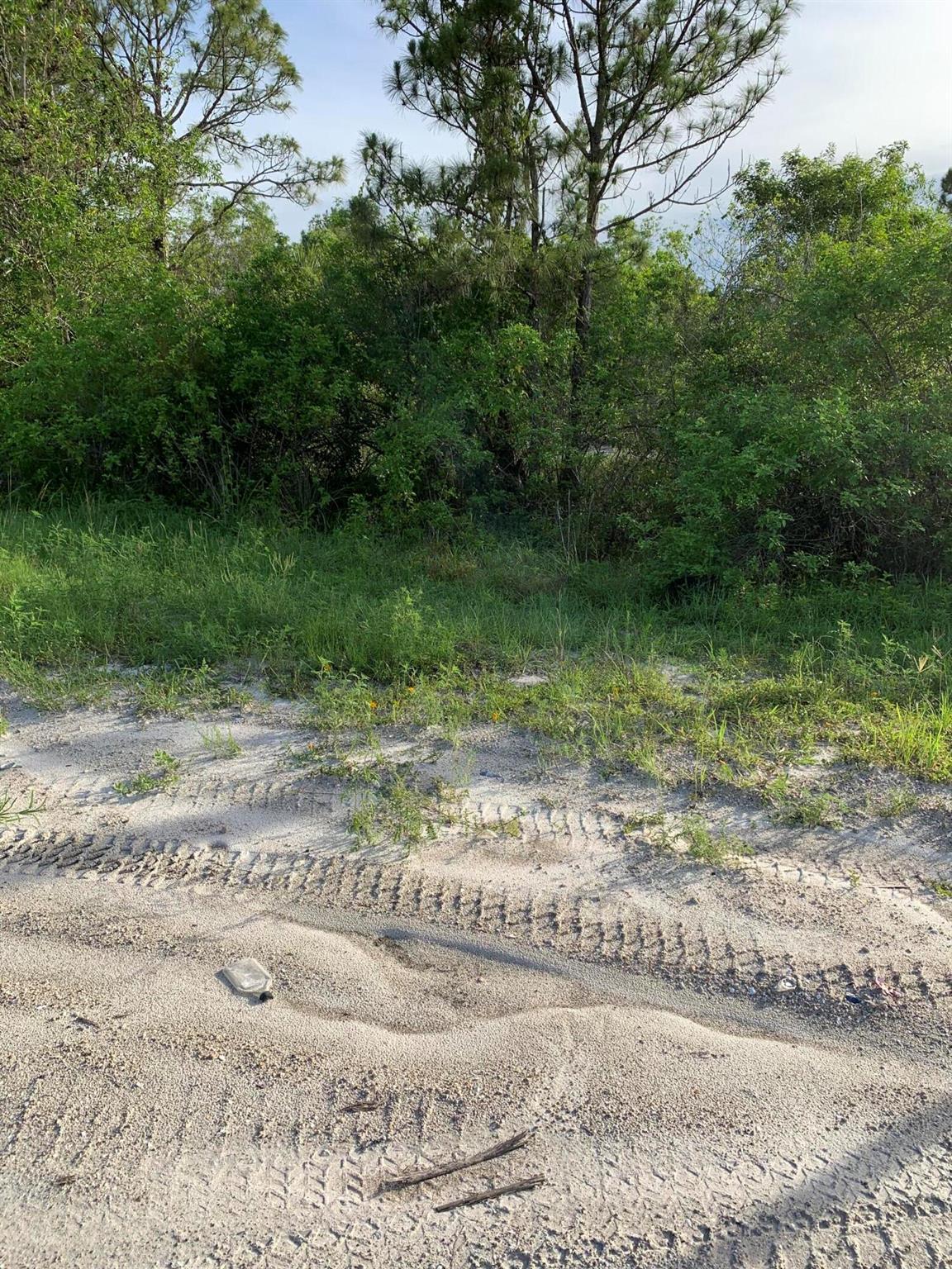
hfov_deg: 53.1
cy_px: 634
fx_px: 953
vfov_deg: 67.3
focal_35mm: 26
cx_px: 476
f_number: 1.8
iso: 25
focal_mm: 4.25
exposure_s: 1/962
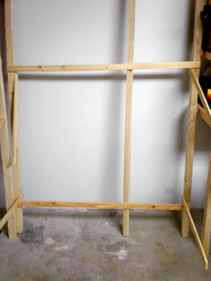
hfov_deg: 37.7
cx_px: 106
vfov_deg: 49.0
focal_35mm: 38
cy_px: 140
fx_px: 309
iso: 160
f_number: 4.5
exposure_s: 1/10
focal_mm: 6.3
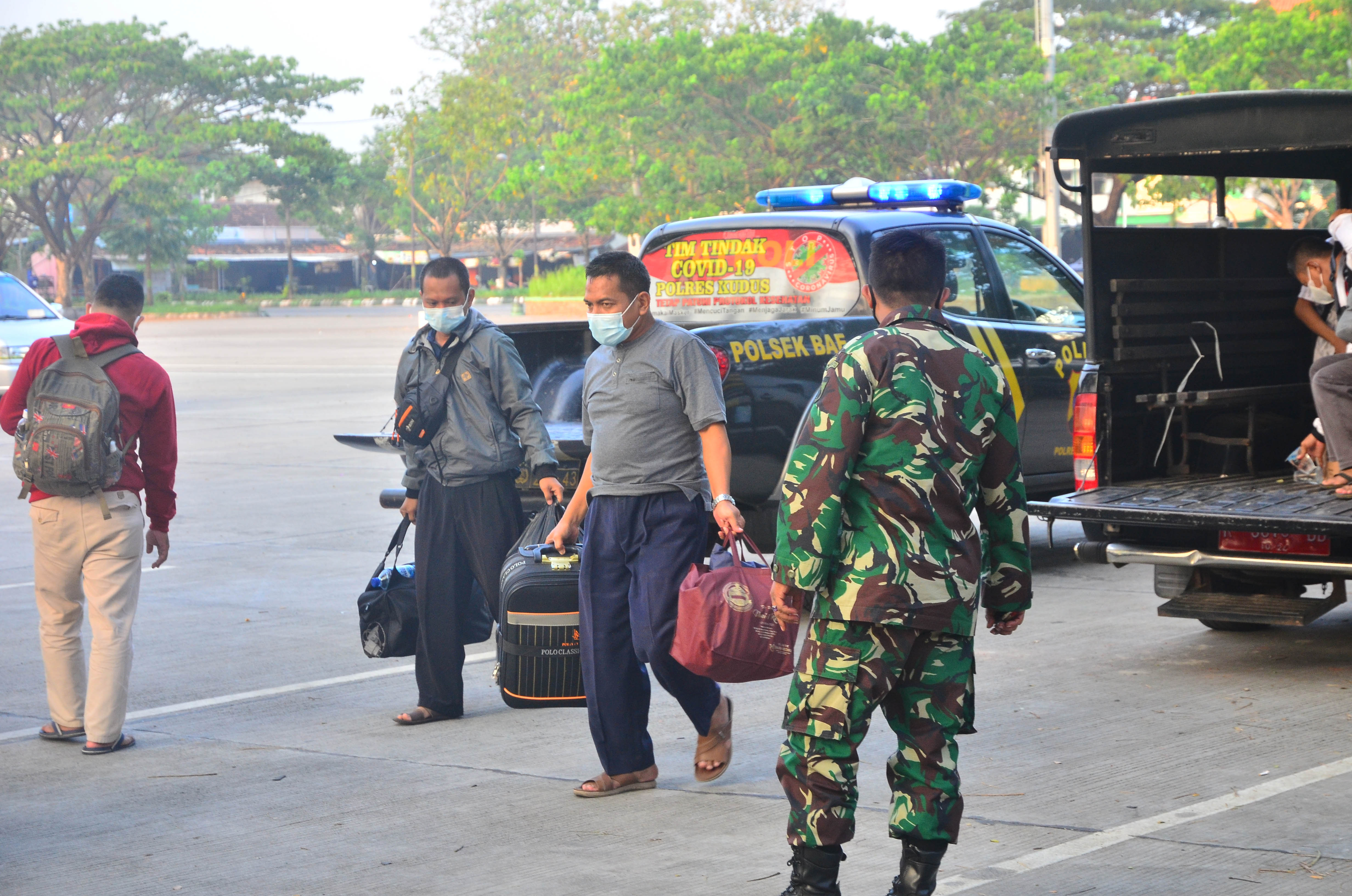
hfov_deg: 27.0
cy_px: 448
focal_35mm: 75
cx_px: 676
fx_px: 2811
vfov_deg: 18.1
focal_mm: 50
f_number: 5.6
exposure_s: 1/125
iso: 560
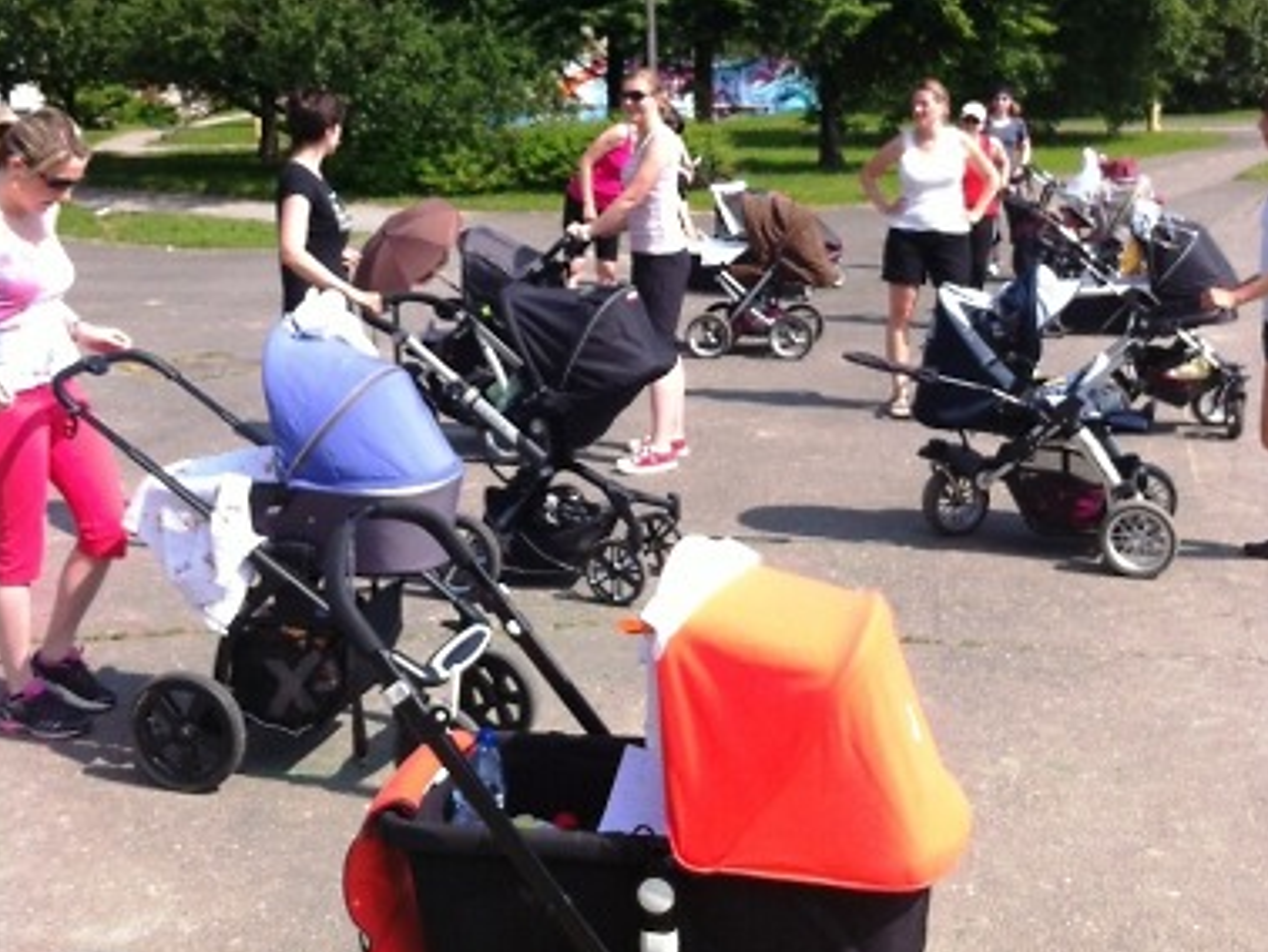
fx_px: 1356
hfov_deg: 50.1
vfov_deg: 38.7
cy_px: 499
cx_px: 664
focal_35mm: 37
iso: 80
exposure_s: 1/943
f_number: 2.8
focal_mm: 3.85
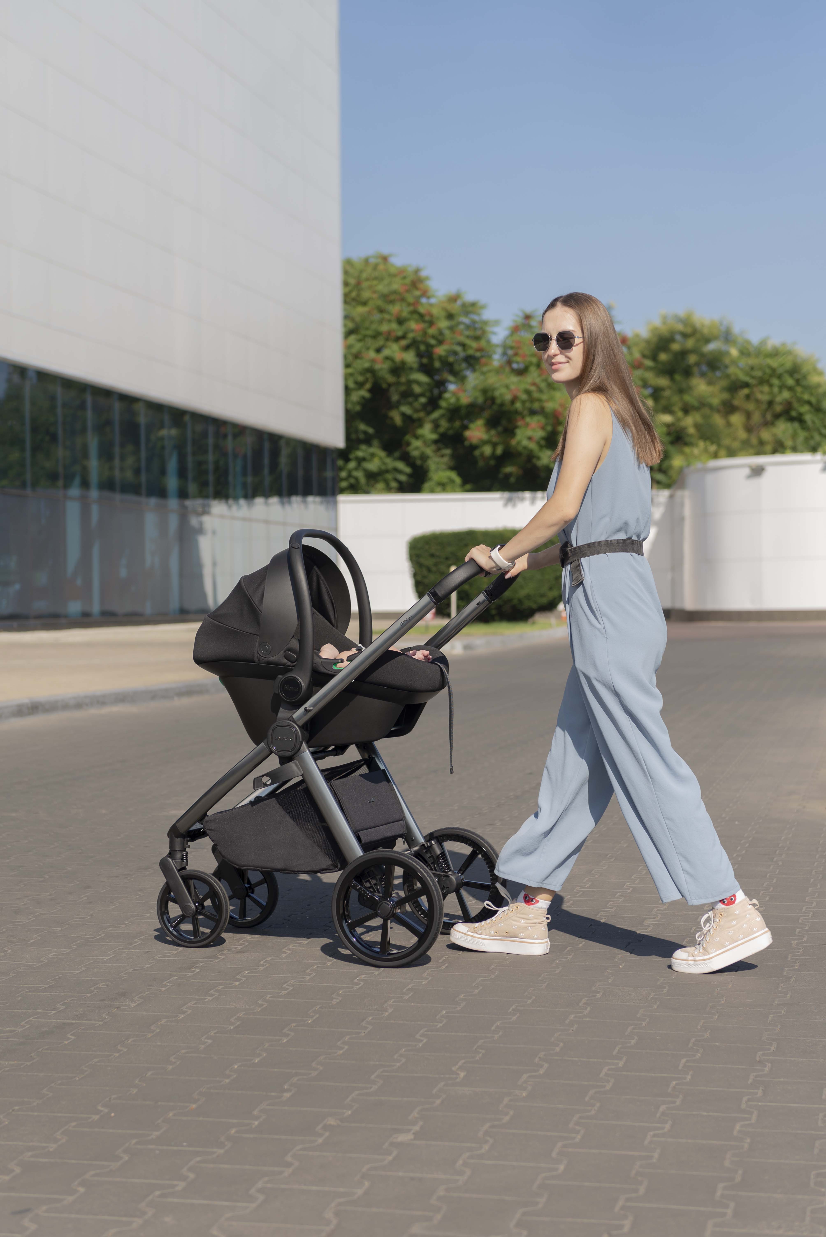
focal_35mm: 58
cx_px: 413
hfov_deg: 23.4
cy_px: 618
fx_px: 1994
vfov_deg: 34.5
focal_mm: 58
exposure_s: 1/800
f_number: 3.5
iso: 100
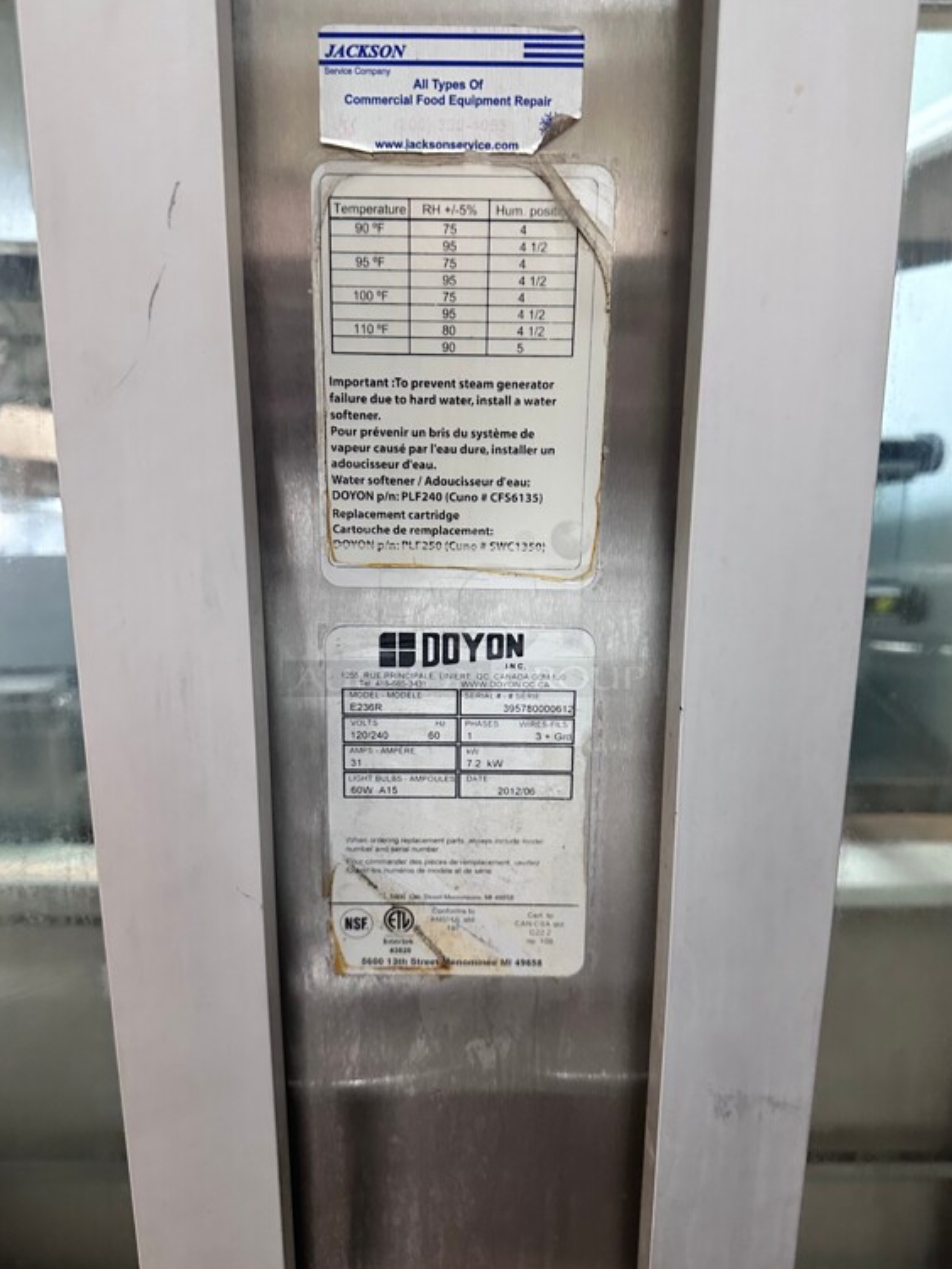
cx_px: 472
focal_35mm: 26
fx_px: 953
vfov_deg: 67.3
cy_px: 608
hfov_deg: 53.1
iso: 400
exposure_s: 1/60
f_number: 1.78
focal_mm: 6.86
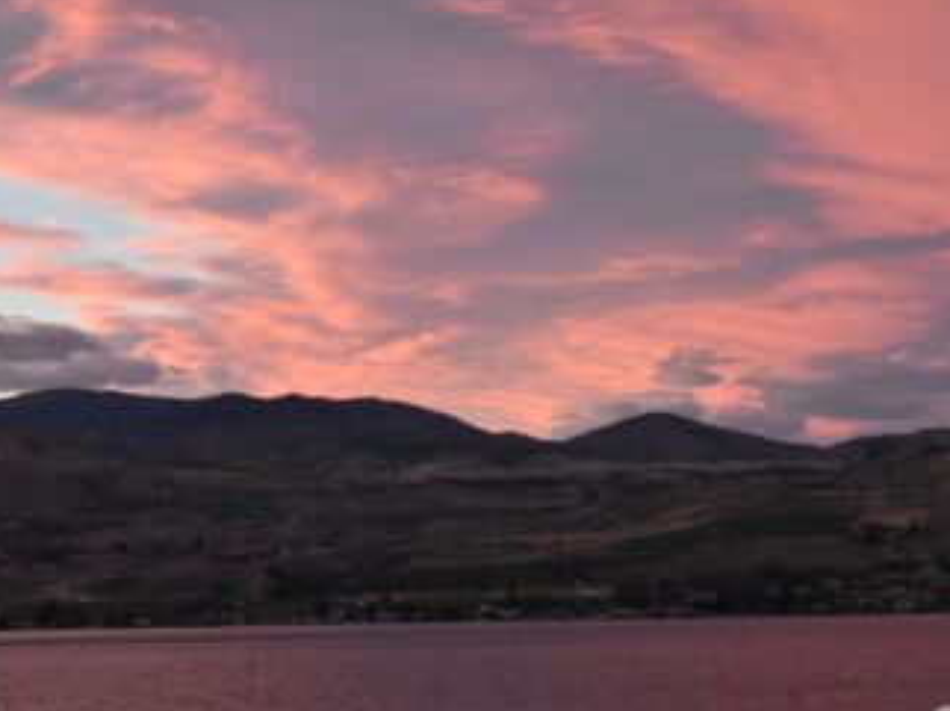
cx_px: 481
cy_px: 358
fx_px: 2704
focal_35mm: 99
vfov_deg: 15.0
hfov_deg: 19.9
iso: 3200
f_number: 5.6
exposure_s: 1/200
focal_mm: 55
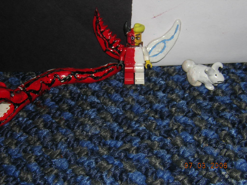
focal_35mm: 70
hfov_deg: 27.8
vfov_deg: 21.0
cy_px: 92
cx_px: 124
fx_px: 499
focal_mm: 9.1
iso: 100
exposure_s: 1/60.1
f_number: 7.2
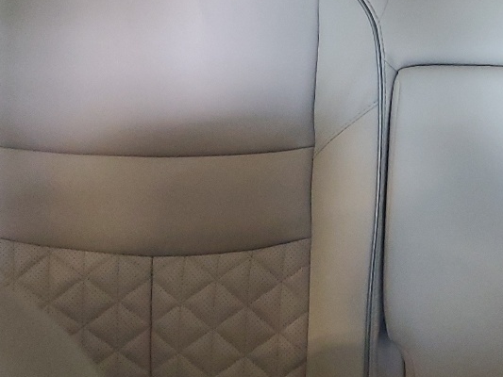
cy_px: 123
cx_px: 468
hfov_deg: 24.2
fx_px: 1134
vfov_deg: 18.8
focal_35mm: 78
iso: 288
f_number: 1.5
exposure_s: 1/60.2
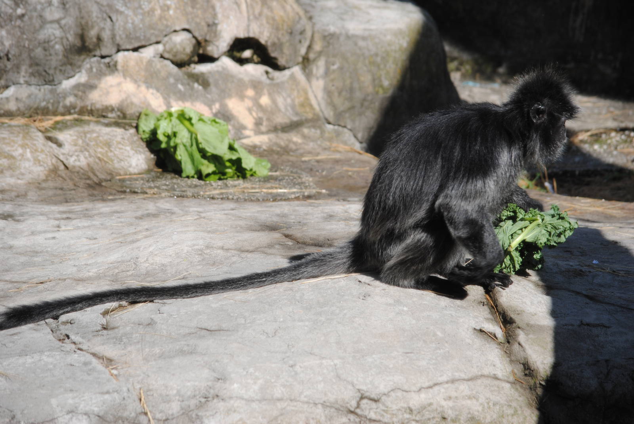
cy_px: 212
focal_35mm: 180
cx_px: 317
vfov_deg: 7.7
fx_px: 3174
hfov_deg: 11.4
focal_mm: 120
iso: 110
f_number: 5.6
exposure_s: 1/500
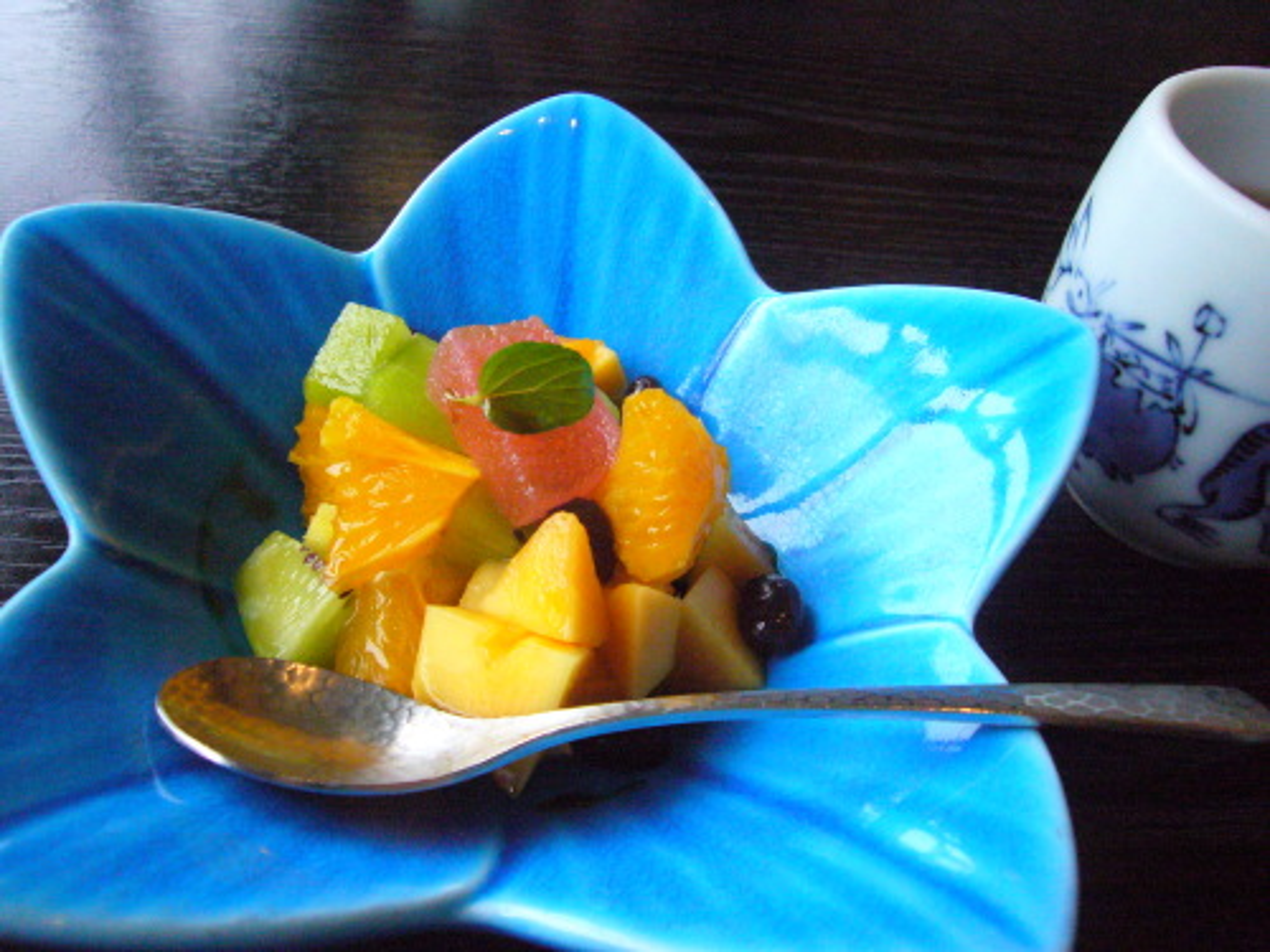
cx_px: 635
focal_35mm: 28
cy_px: 476
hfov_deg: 63.4
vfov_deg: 49.7
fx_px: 1027
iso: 400
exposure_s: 1/500
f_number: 2.8
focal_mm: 4.6
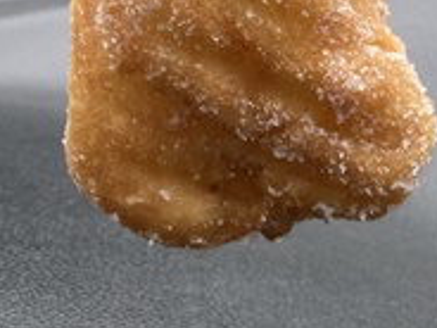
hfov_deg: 19.8
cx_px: 159
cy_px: -242
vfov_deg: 13.5
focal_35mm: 99
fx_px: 1250
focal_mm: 3.99
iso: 32
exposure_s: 1/121
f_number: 1.8
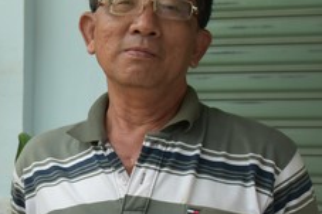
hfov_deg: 18.4
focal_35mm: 109
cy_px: 142
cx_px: 24
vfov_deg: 12.5
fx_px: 974
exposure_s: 1/160
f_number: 6.3
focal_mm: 38
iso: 1600
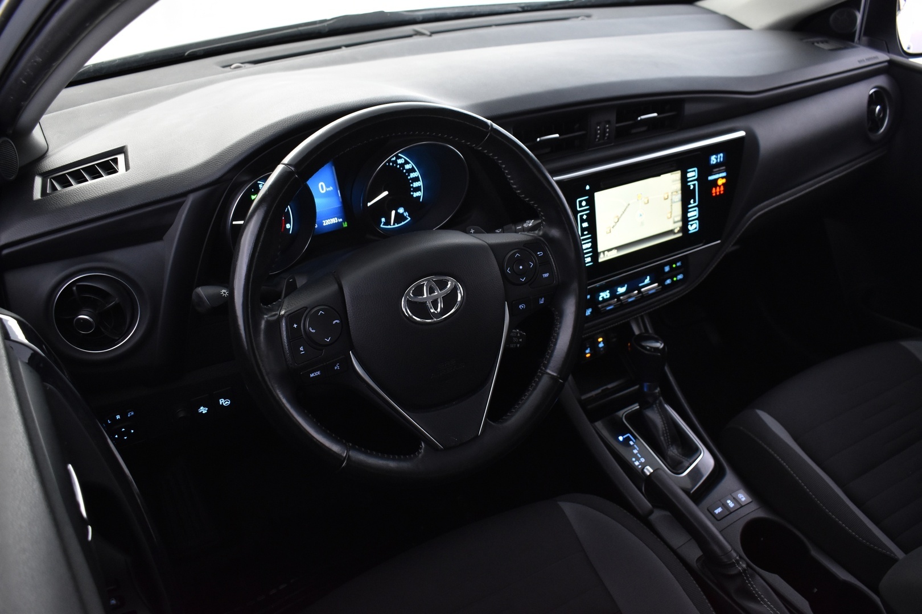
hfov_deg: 61.9
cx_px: 461
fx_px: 768
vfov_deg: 43.6
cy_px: 307
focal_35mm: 30
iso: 1250
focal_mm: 20
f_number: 5
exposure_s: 1/13
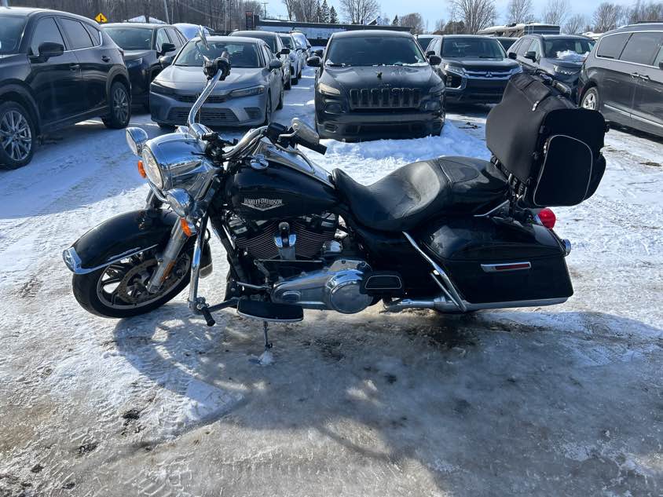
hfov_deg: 67.3
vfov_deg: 53.1
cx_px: 332
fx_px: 498
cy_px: 248
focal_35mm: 26
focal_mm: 5.7
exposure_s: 1/1597
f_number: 1.5
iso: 50
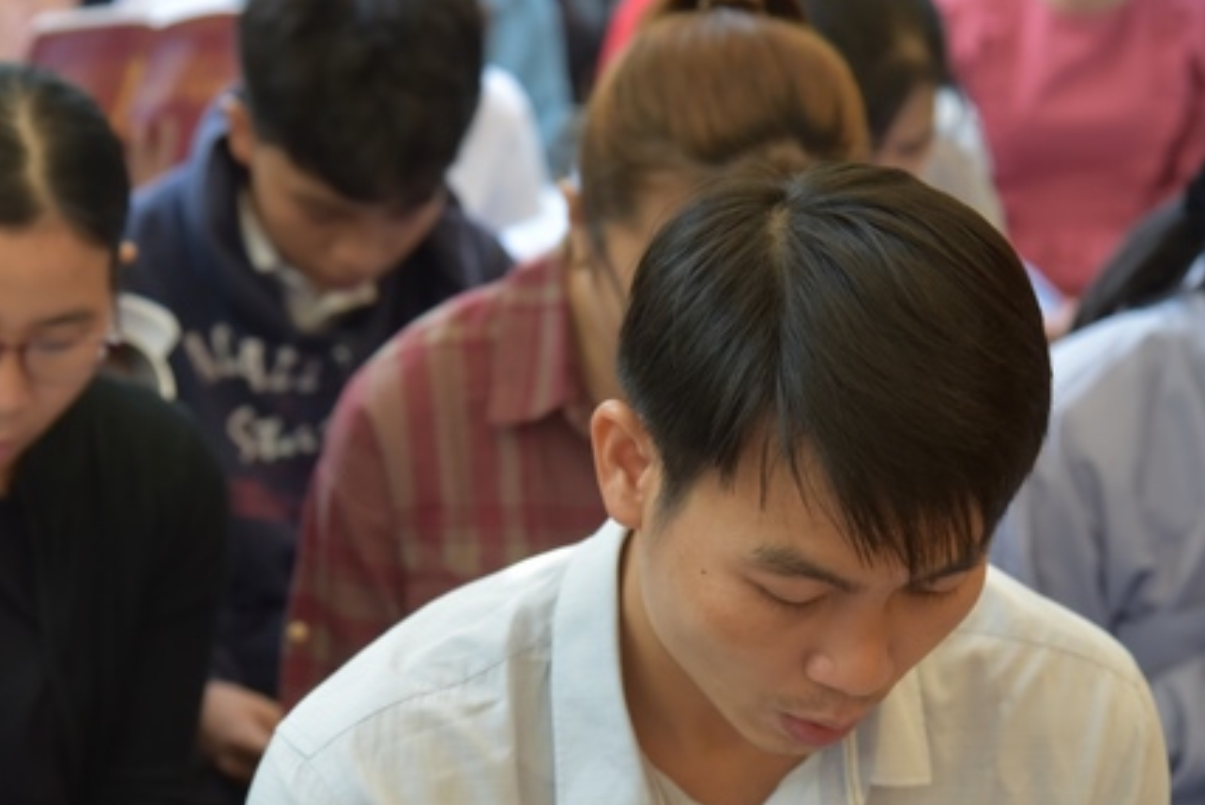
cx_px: 318
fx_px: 4321
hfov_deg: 15.8
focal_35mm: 129
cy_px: 481
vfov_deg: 10.6
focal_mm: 85
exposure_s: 1/100
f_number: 5
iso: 1250
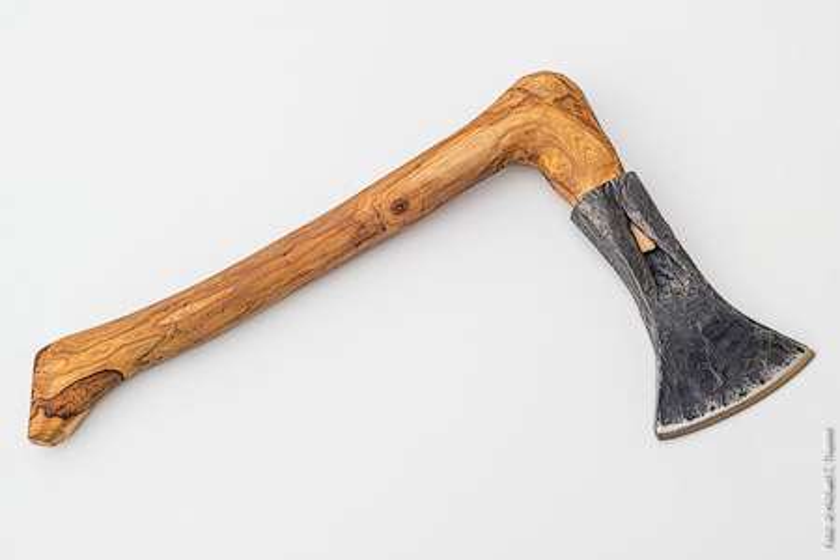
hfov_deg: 39.6
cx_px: 420
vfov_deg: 27.0
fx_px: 1167
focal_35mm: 50
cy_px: 280
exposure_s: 1/125
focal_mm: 50
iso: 64
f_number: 16
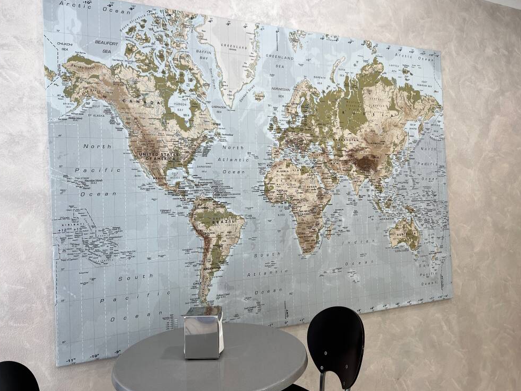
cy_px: 192
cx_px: 263
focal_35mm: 27
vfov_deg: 51.4
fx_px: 406
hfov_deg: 65.3
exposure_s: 1/100
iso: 40
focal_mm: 5.7
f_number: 1.5
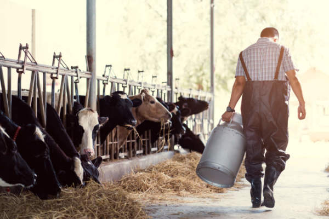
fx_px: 777
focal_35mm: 85
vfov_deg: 16.1
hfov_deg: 23.9
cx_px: 164
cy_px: 110
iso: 250
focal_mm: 85
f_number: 2
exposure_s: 1/400
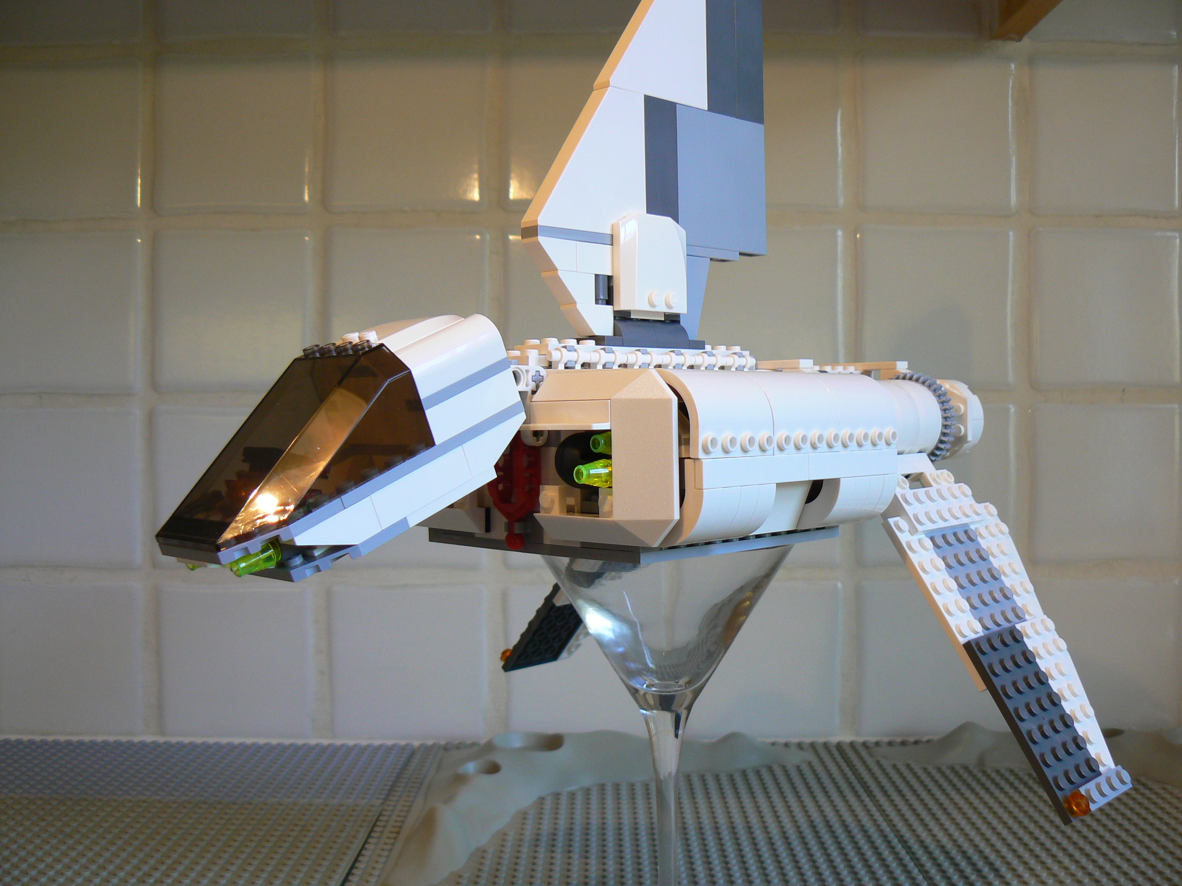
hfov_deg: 51.4
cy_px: 443
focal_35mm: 36
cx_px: 591
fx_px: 1229
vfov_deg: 39.7
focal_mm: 6
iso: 100
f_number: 3.2
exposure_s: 1/50
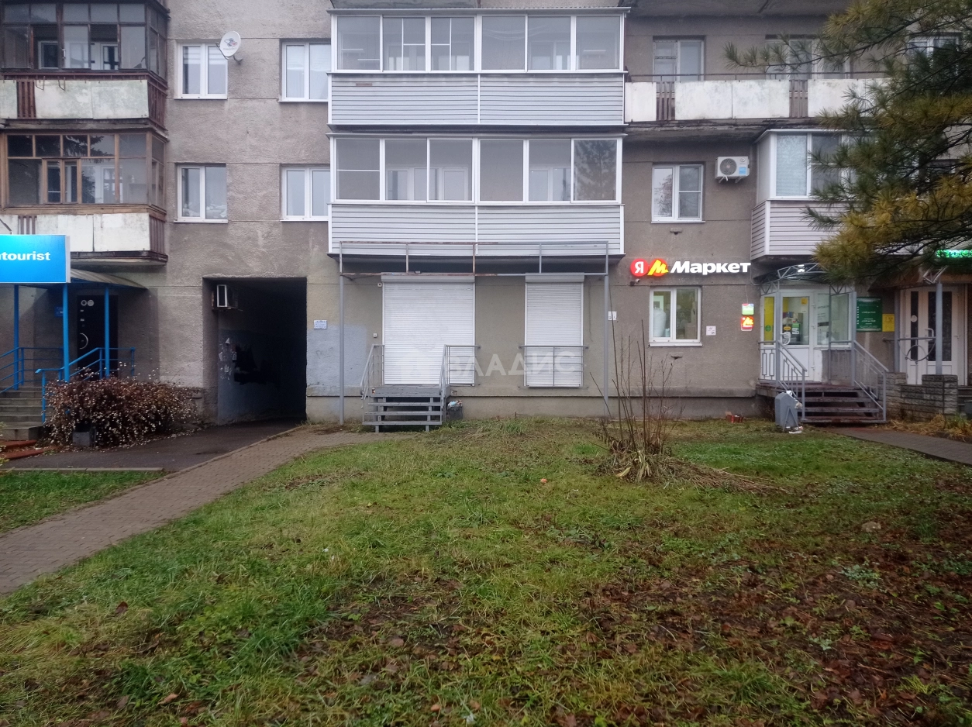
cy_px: 364
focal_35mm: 28
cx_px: 486
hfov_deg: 63.5
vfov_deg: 49.7
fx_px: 785
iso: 141
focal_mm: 4.74
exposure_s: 1/100
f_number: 1.79
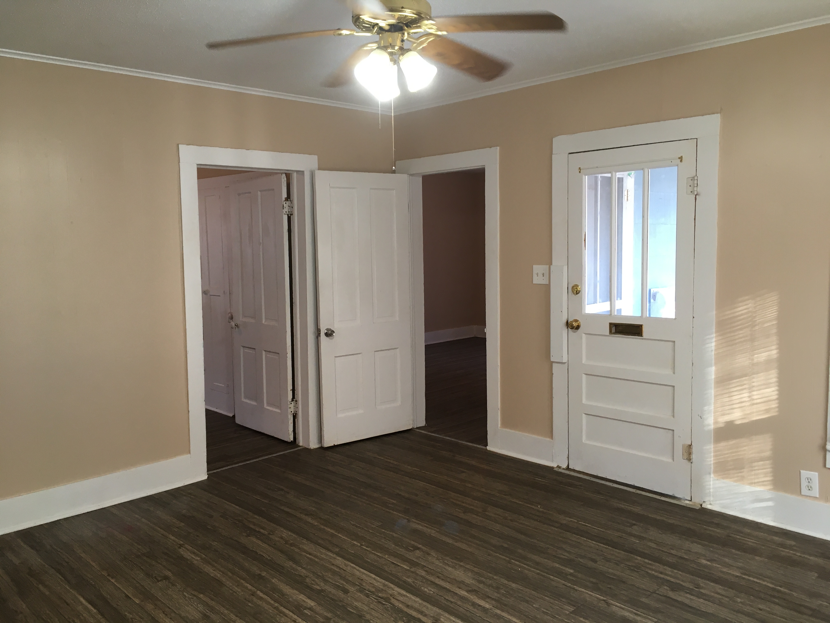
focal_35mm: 29
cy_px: 312
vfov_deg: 48.2
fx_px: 695
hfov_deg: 61.7
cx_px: 415
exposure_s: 1/30
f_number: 2.2
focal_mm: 4.15
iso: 50
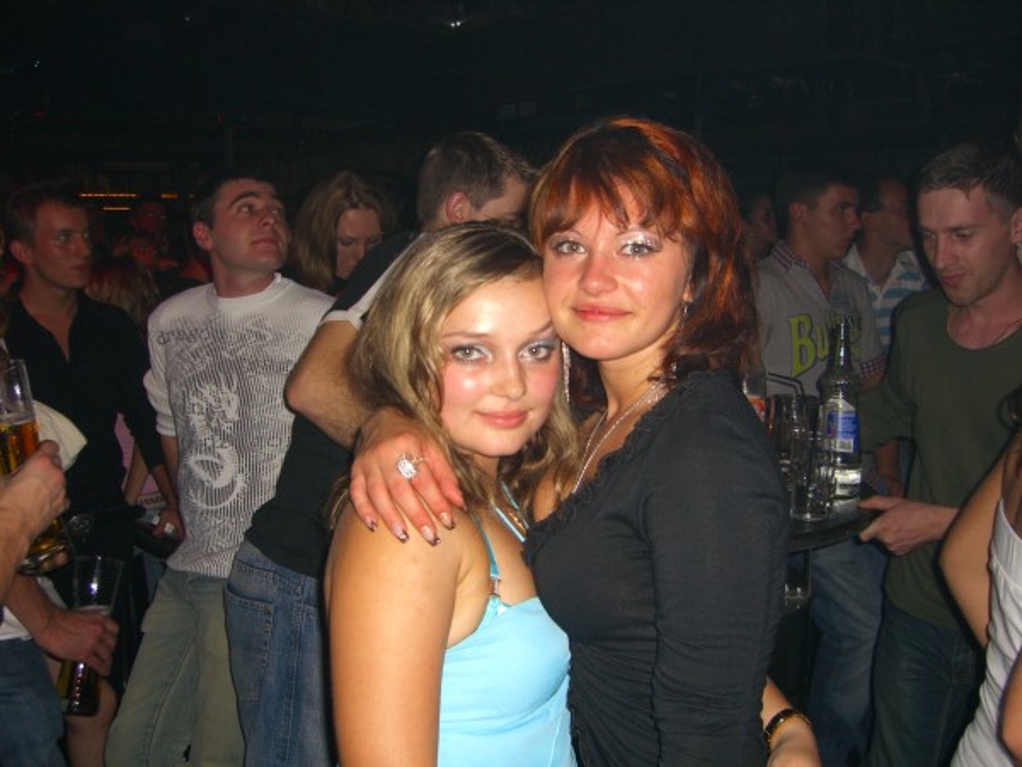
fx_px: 1122
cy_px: 384
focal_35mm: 38
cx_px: 511
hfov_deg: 49.0
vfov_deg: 37.7
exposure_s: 1/60
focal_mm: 7.9
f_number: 2.8
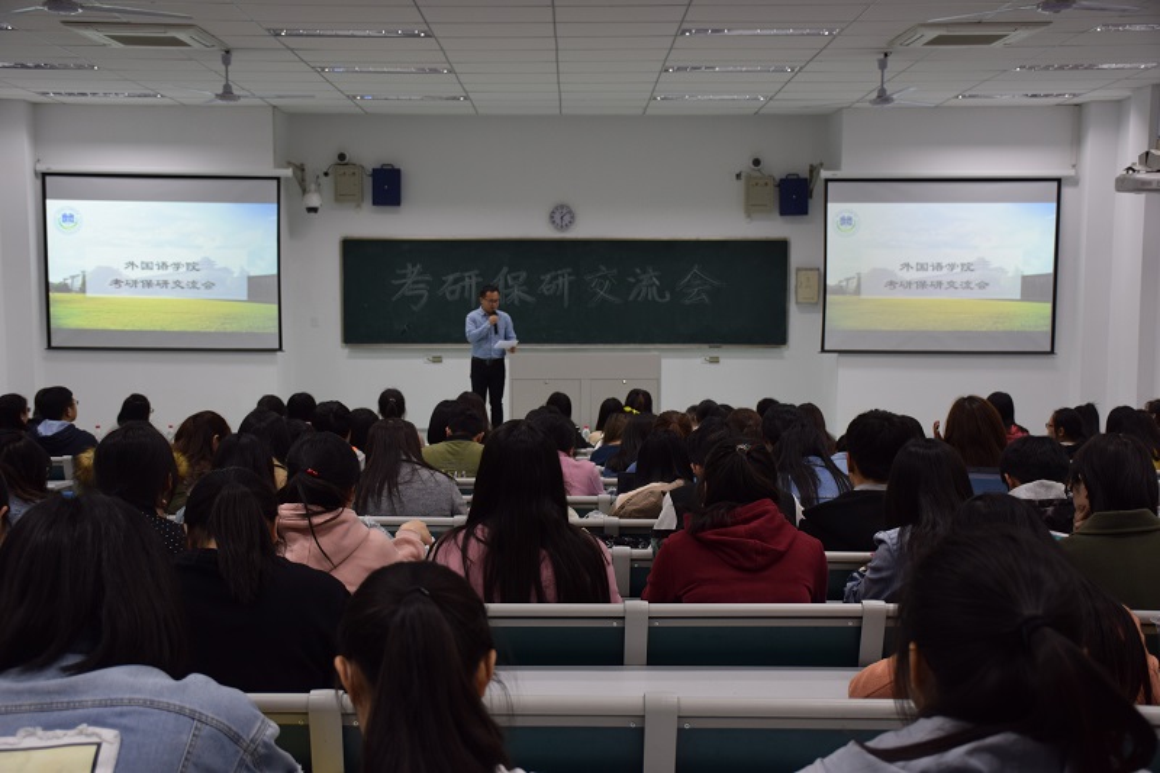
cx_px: 580
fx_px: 1450
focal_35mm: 45
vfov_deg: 29.9
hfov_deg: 43.6
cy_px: 386
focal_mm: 30
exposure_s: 1/50
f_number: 4
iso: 360
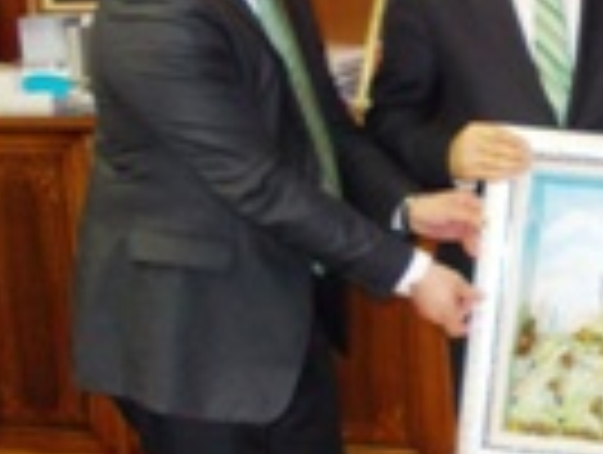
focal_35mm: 73
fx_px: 1274
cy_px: 196
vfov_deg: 20.2
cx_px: 720
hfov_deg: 24.2
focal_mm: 4
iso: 200
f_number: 2.7
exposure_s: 1/25
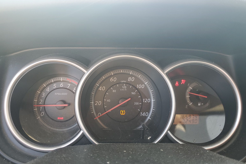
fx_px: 191
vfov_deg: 46.4
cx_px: 120
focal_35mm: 28
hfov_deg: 65.5
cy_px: 87
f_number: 1.5
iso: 50
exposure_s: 1/120
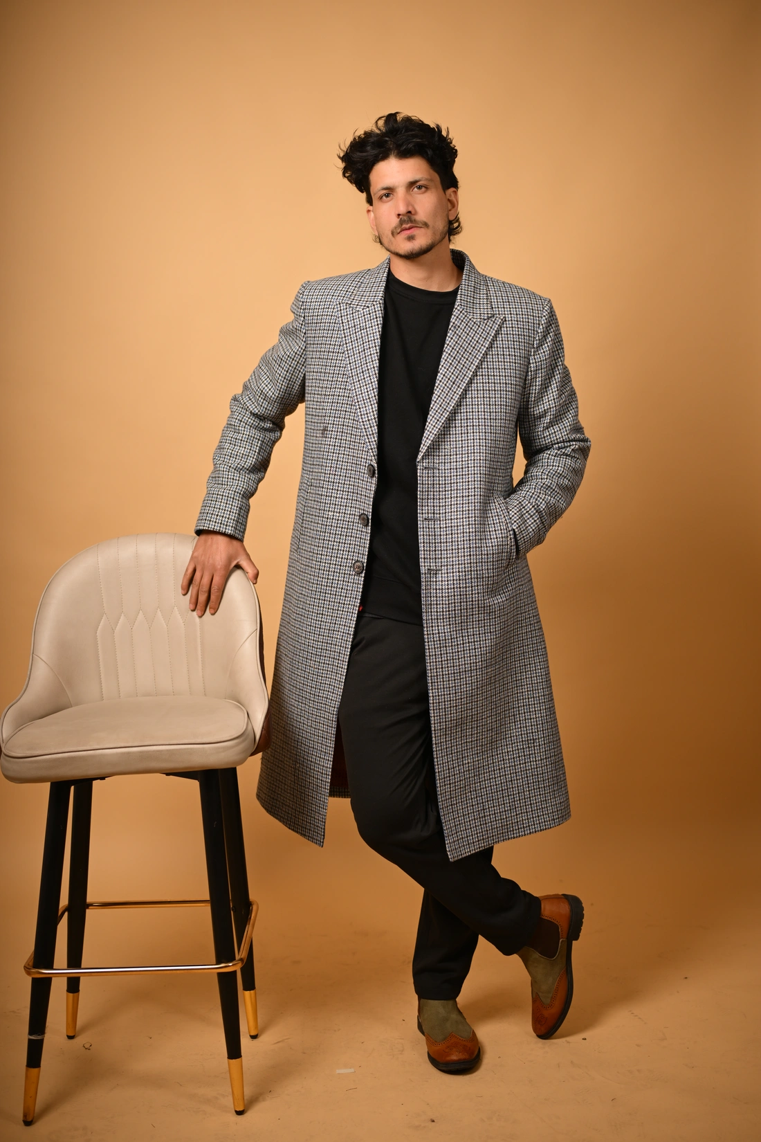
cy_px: 571
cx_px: 380
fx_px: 1585
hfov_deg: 27.0
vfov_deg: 39.6
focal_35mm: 50
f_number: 2.2
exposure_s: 1/1000
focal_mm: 50
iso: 160
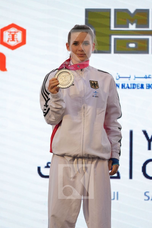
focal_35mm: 300
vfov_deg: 6.9
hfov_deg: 4.6
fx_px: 1900
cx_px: 76
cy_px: 114
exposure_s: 1/250
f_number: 2.8
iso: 320
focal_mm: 200
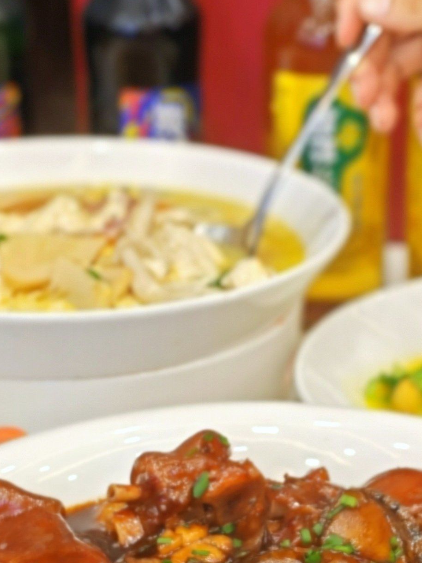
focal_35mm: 121
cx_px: 270
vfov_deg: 16.2
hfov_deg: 12.2
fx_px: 1967
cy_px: 383
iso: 250
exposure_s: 1/50
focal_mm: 5.52
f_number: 4
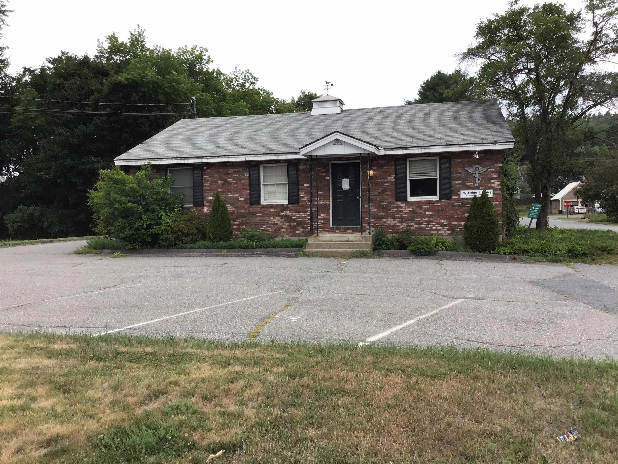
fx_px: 553
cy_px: 232
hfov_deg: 58.4
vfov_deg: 45.4
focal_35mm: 31
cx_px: 309
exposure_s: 1/120
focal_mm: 3.3
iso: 50
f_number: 2.4
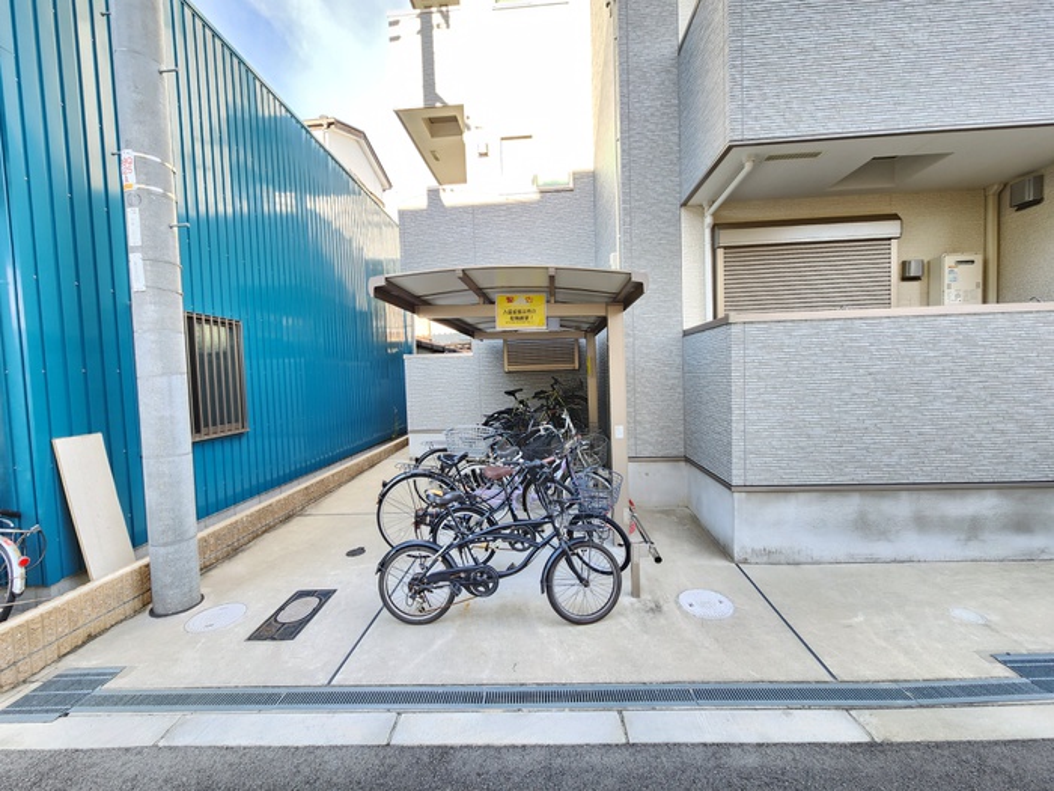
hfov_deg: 106.2
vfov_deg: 89.9
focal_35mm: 13
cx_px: 527
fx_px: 396
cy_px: 396
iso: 100
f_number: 2.2
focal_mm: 2.2
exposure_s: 1/100
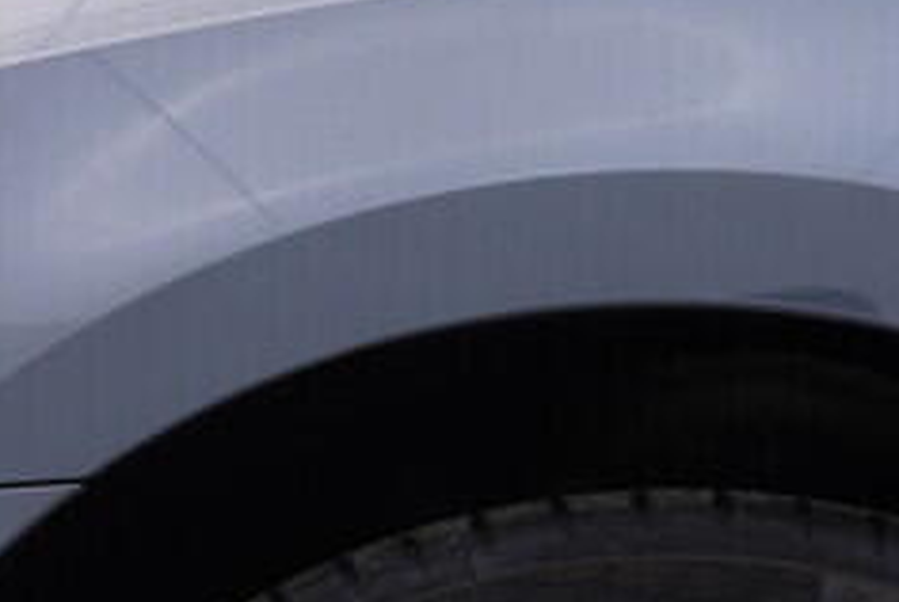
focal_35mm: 156
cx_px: 659
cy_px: 1187
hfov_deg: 13.1
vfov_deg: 8.4
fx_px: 3900
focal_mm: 24
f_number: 4
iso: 125
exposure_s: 1/80
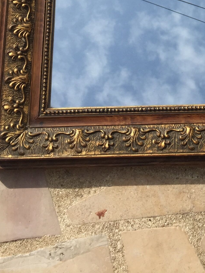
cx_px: 194
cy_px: -79
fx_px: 592
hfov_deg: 19.2
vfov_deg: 23.1
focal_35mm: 75
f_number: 2.2
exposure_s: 1/2326
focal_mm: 4.15
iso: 32
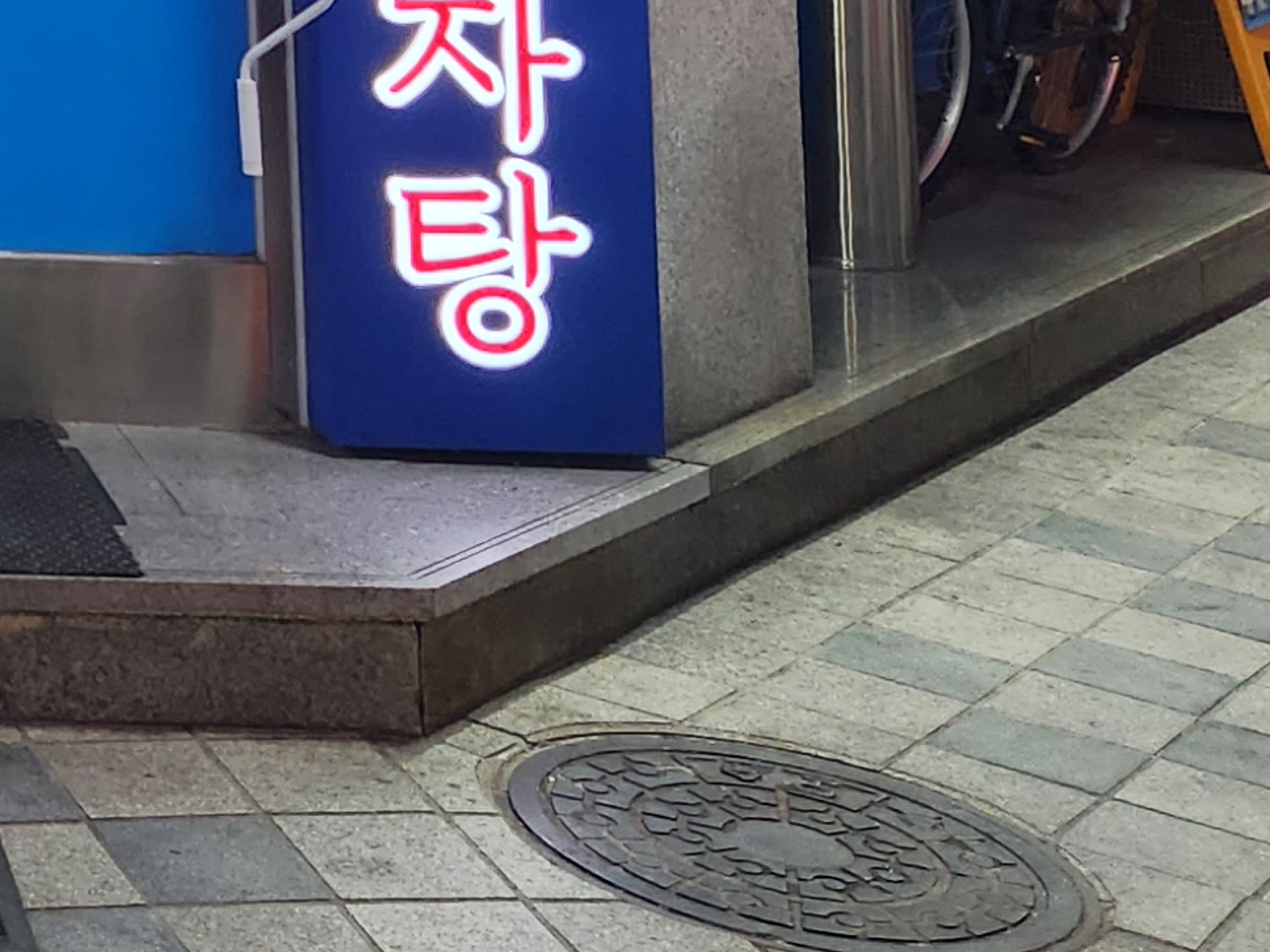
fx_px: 3485
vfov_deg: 14.0
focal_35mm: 95
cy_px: -700
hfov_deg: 17.7
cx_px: -836
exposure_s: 1/120
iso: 200
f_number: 1.8
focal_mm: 5.4
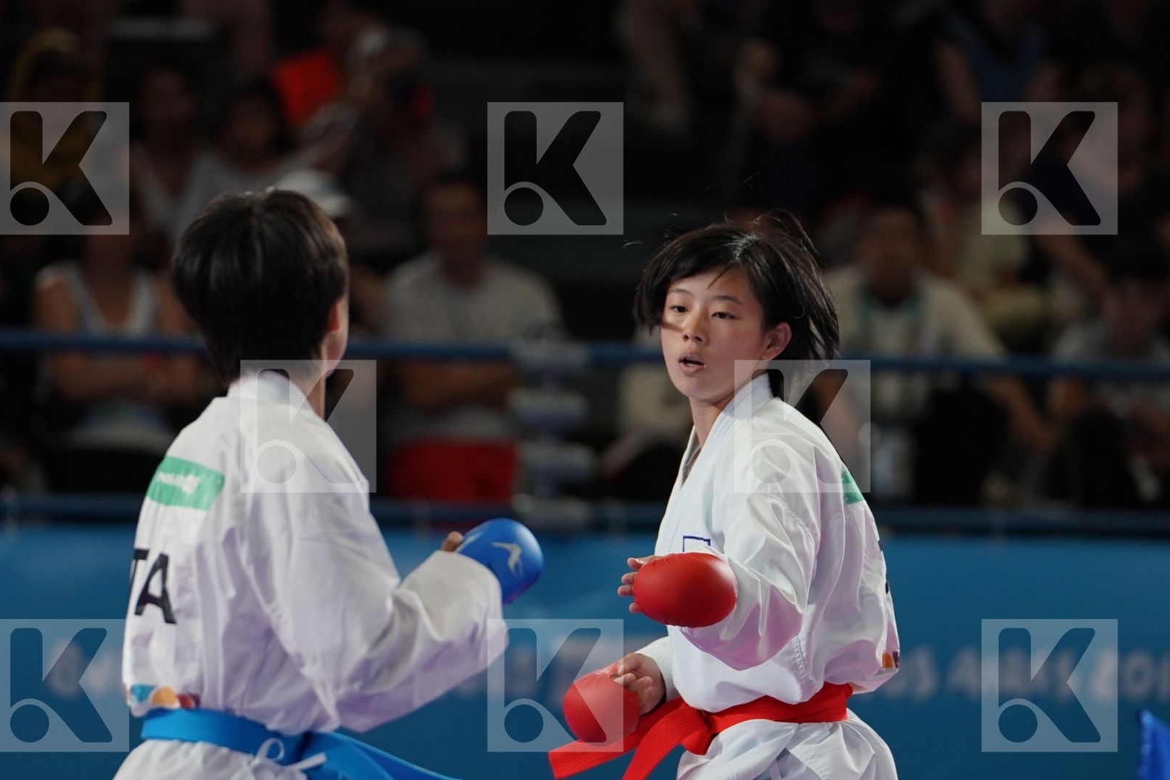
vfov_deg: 4.5
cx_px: 555
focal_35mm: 304
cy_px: 426
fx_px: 9879
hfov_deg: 6.8
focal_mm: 181
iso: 1000
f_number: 2.8
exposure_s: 1/1000
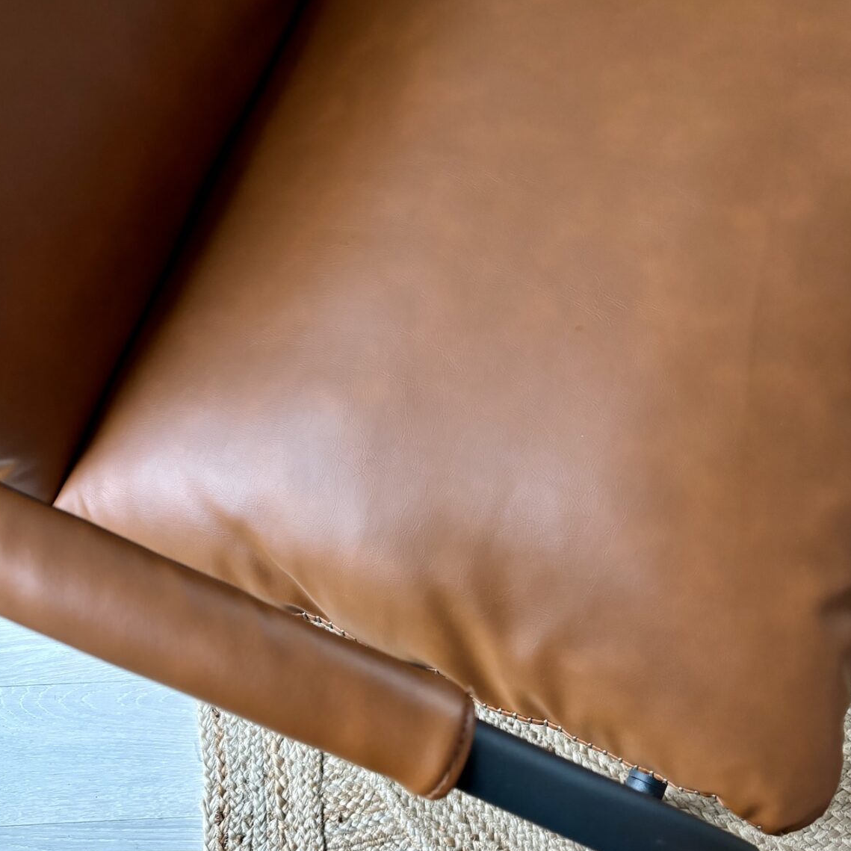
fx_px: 862
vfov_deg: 51.8
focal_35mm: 31
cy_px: 548
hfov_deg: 52.5
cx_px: 425
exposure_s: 1/50
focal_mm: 5.96
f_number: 1.6
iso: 320
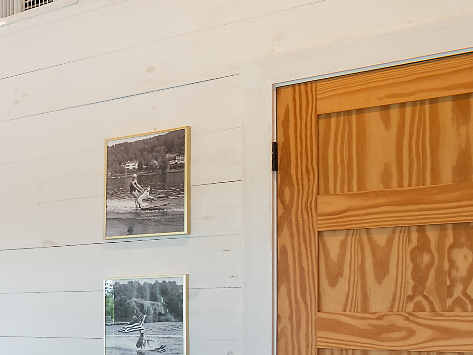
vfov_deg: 23.8
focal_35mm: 60
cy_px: 320
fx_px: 820
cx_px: -356
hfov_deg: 21.8
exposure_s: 1/10
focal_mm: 8
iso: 200
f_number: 5.6
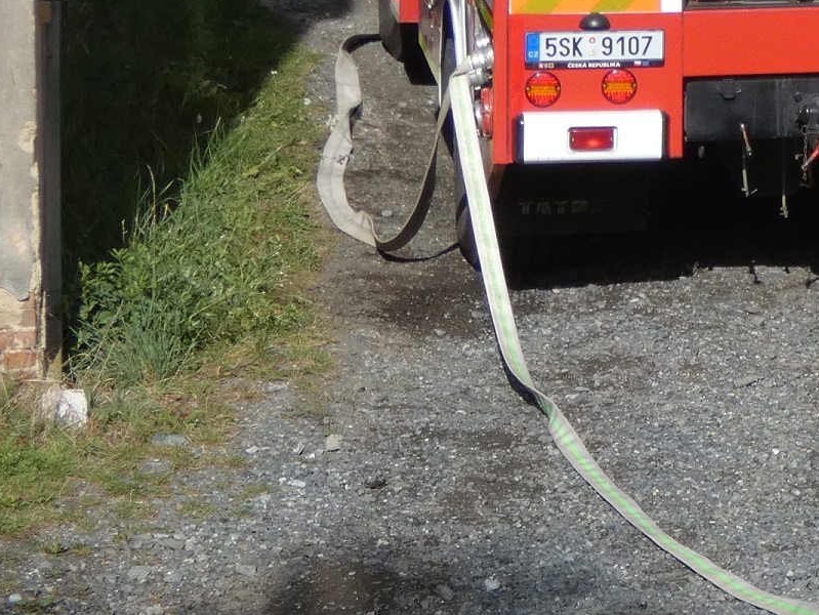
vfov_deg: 6.9
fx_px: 5065
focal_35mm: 214
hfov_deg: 9.2
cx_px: 905
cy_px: -126
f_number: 4.2
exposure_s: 1/800
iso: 80
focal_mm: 11.9
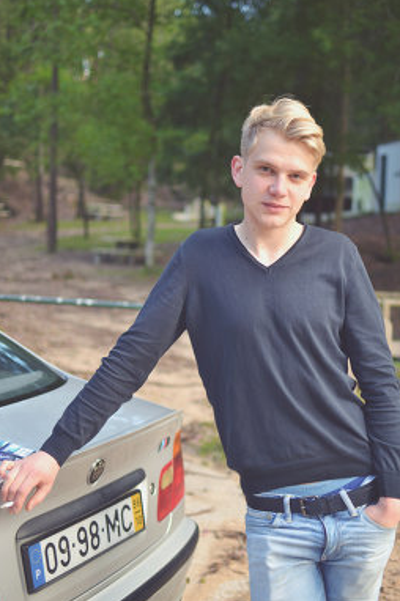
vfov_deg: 37.2
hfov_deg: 25.2
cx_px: 201
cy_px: 298
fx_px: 893
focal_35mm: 54
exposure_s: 1/320
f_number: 1.8
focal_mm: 35
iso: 400
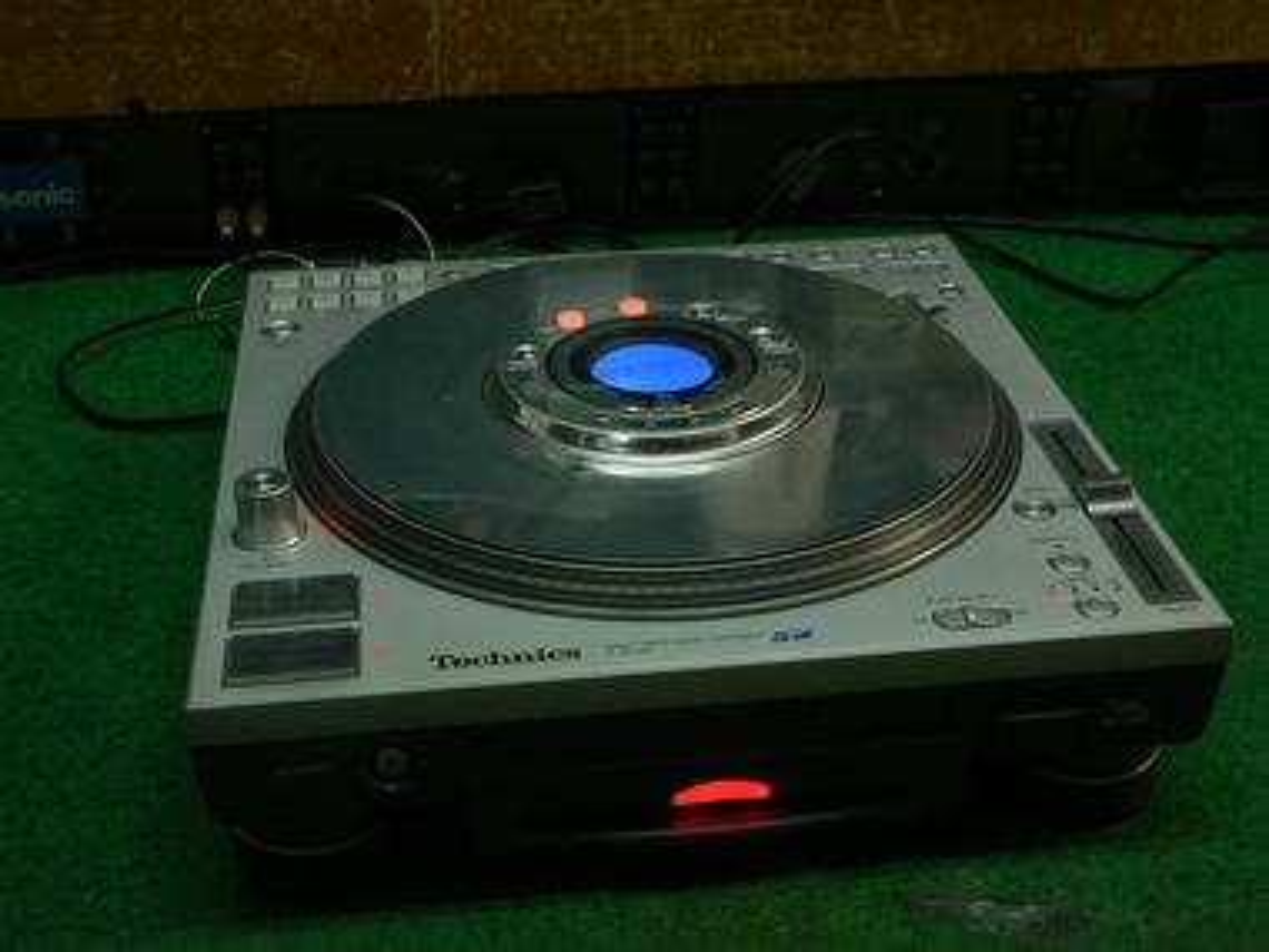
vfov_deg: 30.3
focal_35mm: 48
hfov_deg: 39.7
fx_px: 1760
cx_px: 634
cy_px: 476
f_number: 2.8
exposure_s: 1/40
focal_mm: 7.9
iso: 200
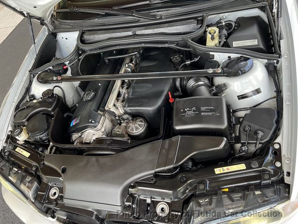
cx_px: 149
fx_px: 224
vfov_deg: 53.1
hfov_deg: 67.3
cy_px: 112
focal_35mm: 26
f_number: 1.5
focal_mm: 5.7
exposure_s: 1/121
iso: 80
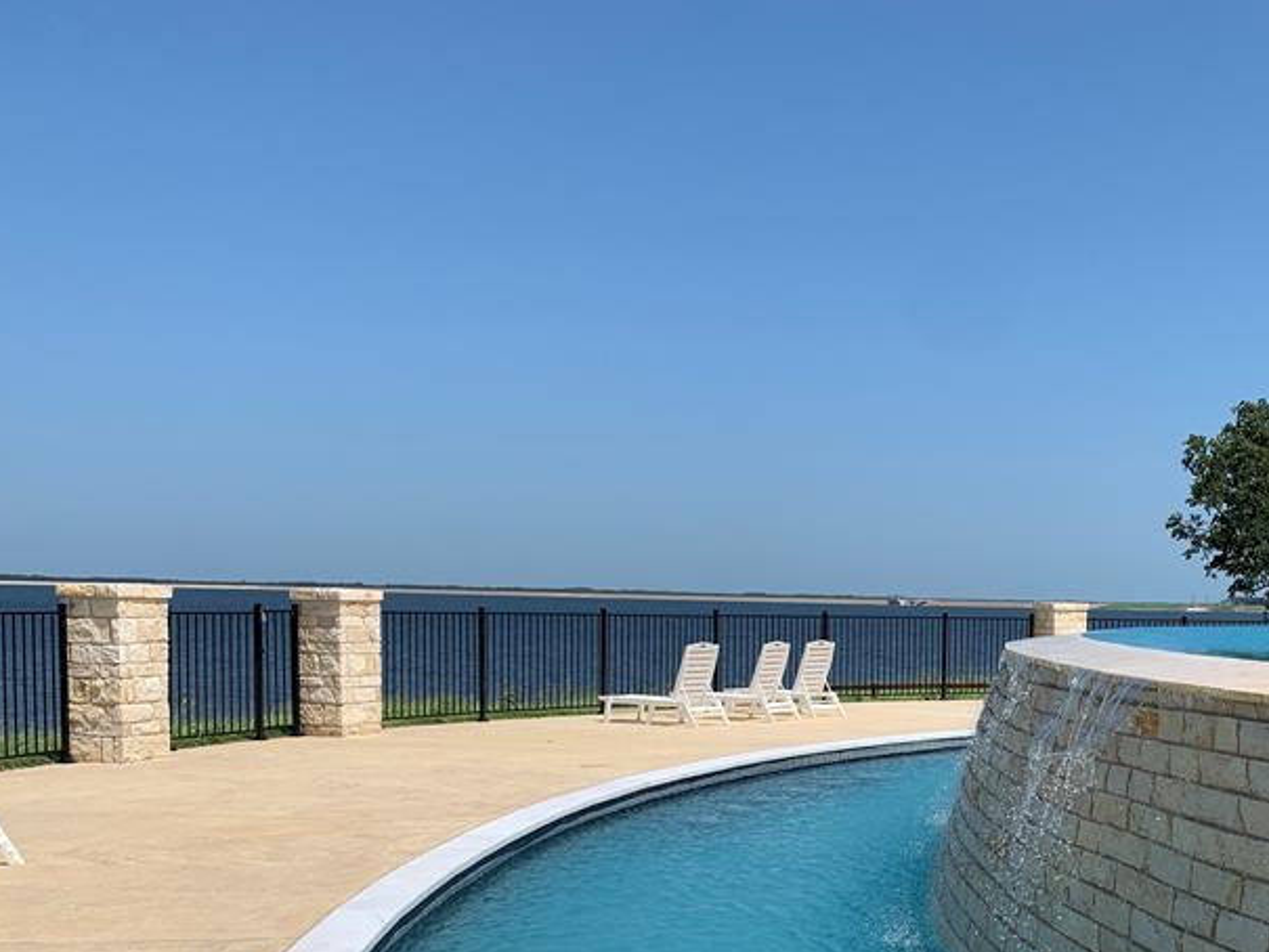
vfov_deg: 32.2
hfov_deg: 42.1
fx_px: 1613
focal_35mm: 44
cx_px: 883
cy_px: 736
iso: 25
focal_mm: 4.25
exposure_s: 1/3401
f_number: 1.8
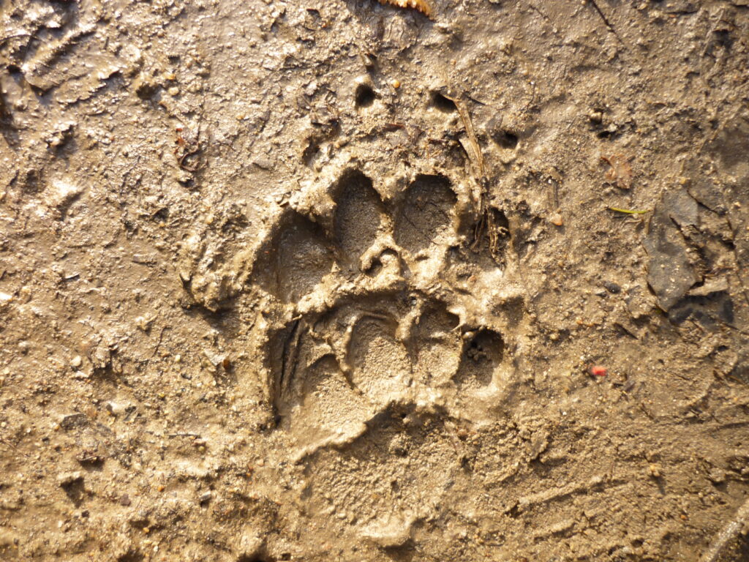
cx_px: 374
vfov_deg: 42.9
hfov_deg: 55.4
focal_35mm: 33
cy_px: 281
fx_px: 714
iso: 80
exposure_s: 1/50
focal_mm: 5.5
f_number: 2.8
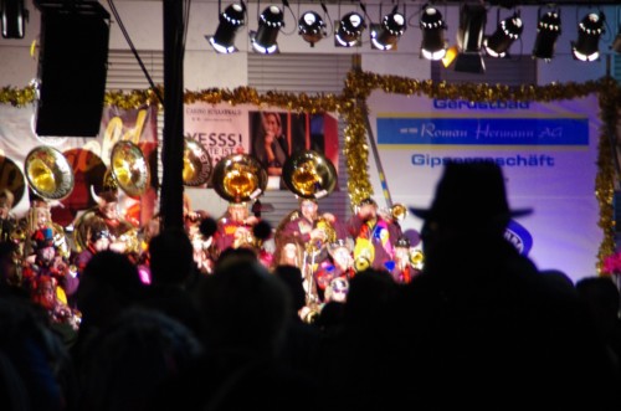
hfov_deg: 6.9
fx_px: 5163
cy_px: 206
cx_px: 310
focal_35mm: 300
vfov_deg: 4.6
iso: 3200
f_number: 6.3
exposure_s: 1/30
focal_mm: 200
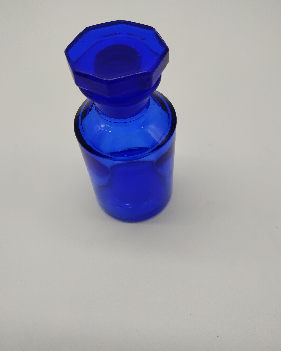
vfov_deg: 64.1
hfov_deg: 53.2
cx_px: 138
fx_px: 281
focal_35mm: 27
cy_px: 171
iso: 100
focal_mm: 3.94
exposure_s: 1/528
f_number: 1.9
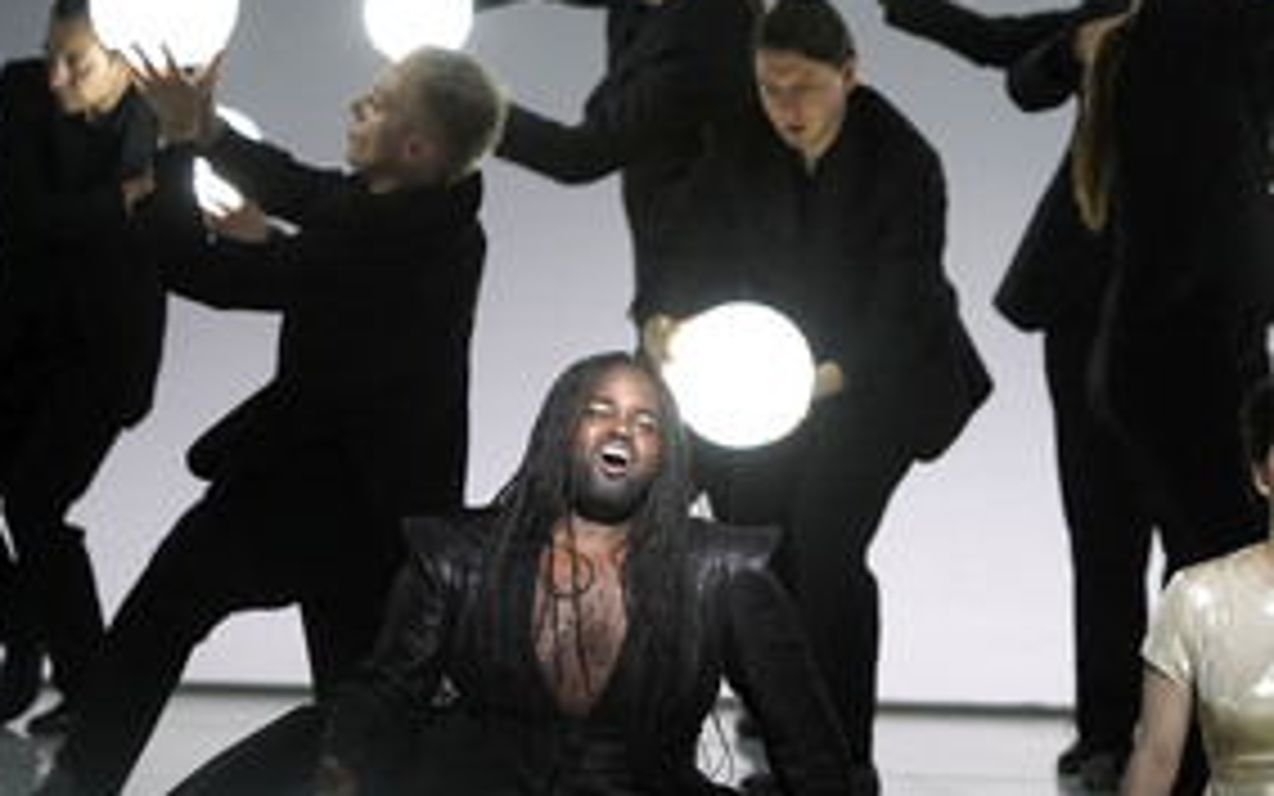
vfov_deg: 2.8
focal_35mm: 475
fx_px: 16496
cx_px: 921
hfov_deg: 4.4
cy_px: 436
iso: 3200
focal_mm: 293
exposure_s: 1/80
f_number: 5.6
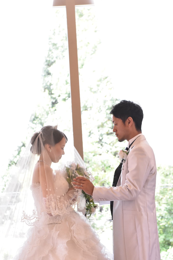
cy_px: 130
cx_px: 86
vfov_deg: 19.5
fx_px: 757
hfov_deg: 13.0
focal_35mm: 105
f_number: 4
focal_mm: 70
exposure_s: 1/320
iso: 2000
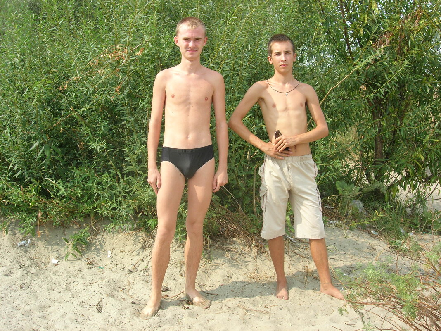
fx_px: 484
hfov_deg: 49.0
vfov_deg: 37.7
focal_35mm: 38
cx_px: 220
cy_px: 166
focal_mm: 7.8
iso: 64
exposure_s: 1/352
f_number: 4.8
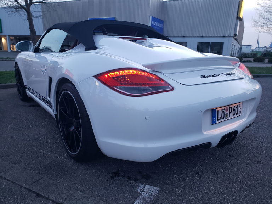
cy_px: 102
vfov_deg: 53.1
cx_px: 136
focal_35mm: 26
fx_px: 204
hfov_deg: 67.3
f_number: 2.4
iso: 200
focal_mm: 4.3
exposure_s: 1/50
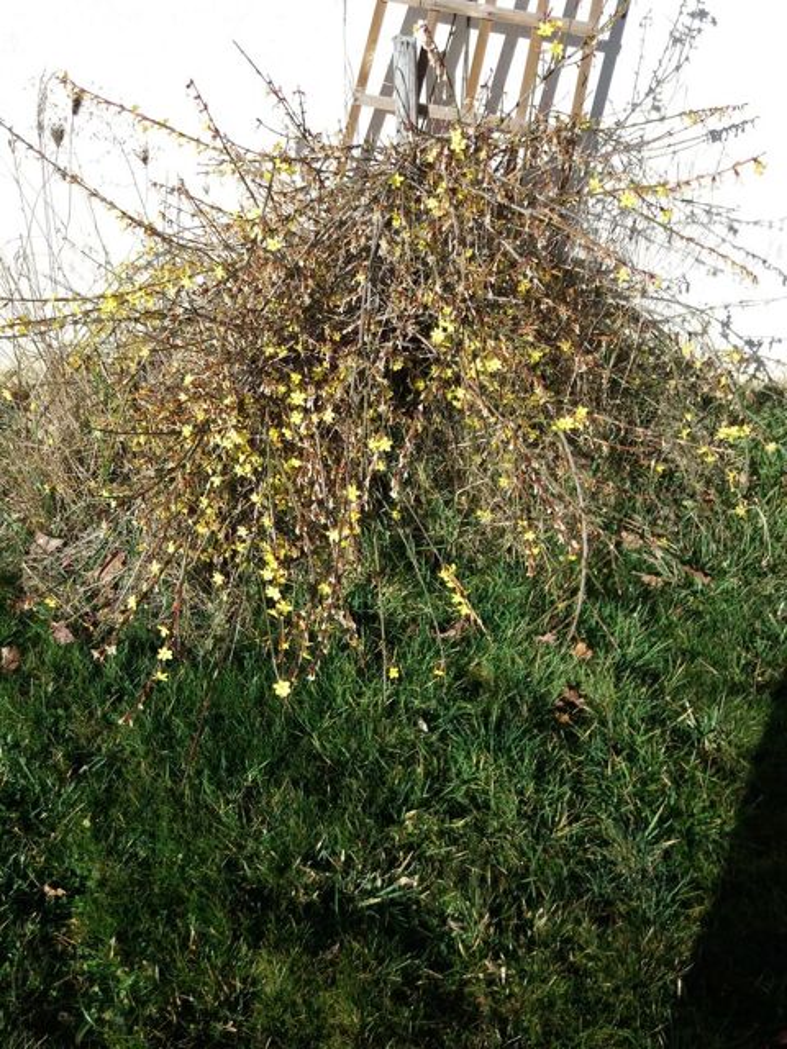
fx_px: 849
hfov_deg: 49.7
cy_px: 524
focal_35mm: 28
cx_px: 394
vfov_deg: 63.4
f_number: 1.9
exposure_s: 1/1266
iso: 64
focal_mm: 3.7
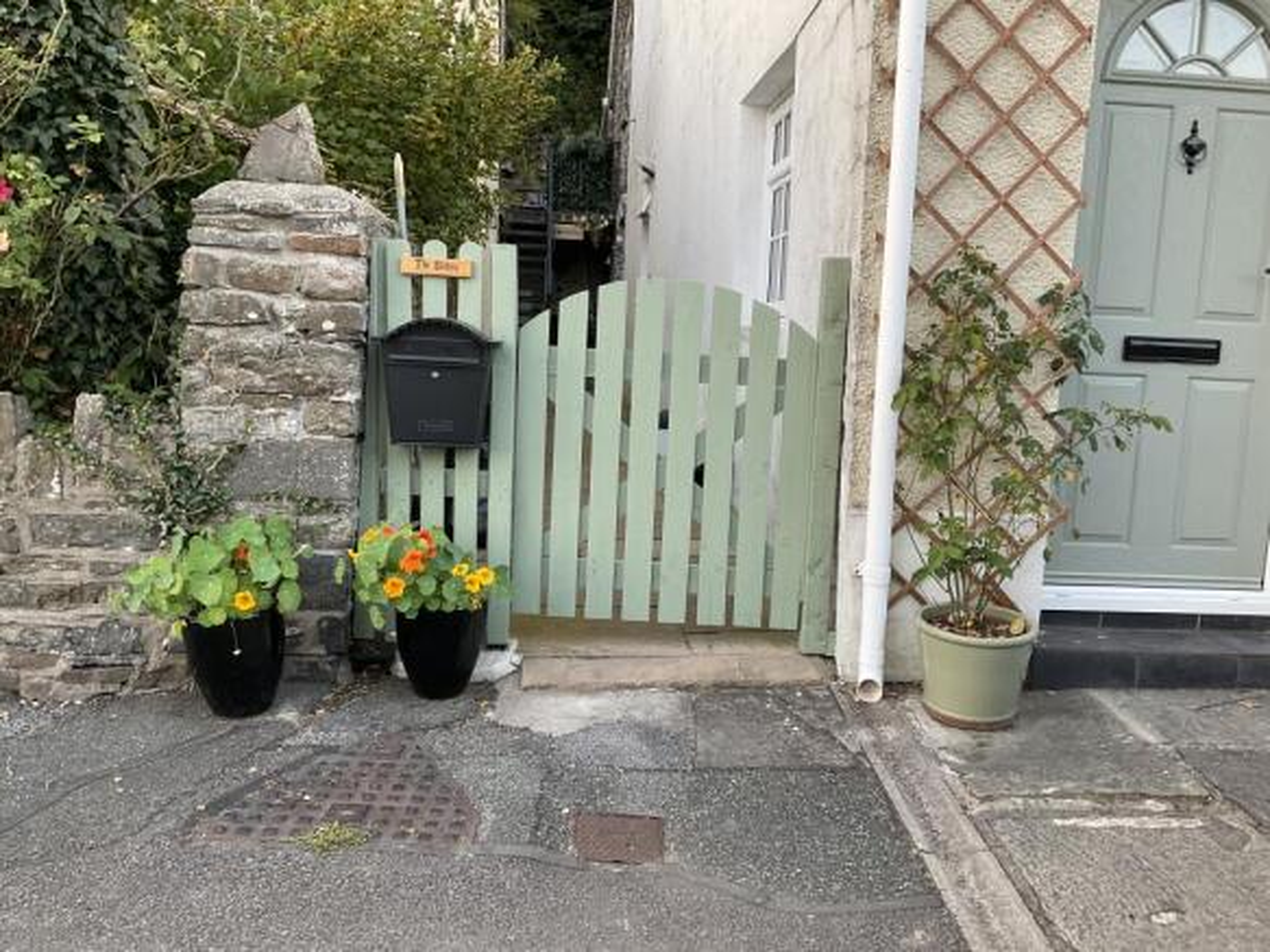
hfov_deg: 61.7
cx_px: 635
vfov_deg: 48.2
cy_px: 476
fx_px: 1064
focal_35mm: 29
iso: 64
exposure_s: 1/120
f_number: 1.8
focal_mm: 3
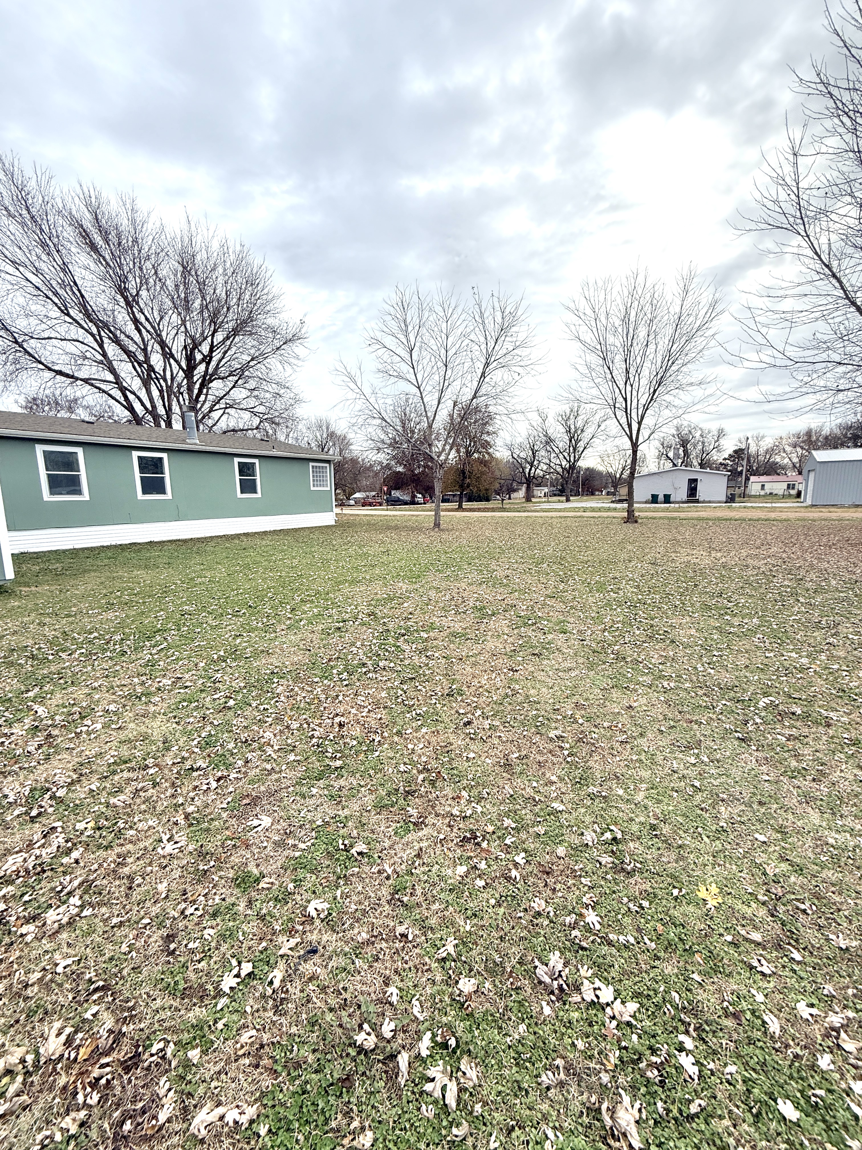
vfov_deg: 102.1
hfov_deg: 85.7
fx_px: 465
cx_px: 431
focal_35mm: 14
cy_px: 575
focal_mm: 2.22
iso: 50
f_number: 2.2
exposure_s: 1/1125
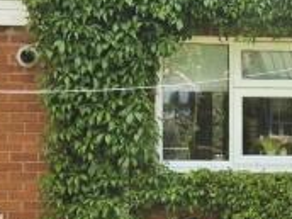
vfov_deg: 10.8
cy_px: 28
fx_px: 1156
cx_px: 328
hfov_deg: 14.1
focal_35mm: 137
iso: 25
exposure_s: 1/2440
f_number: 1.8
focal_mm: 5.4
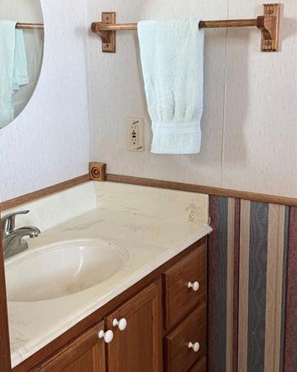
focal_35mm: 51
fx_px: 560
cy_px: 186
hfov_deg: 29.7
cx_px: 146
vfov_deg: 36.6
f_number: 1.78
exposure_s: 1/40
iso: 400
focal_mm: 6.76
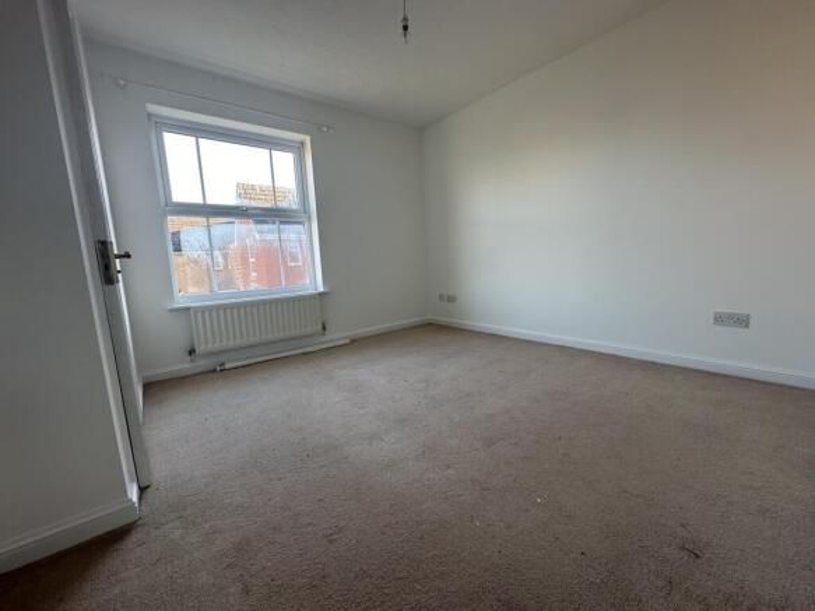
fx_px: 330
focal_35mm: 14
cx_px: 408
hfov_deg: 102.1
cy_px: 306
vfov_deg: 85.7
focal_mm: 2.22
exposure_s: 1/99
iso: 80
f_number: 2.2
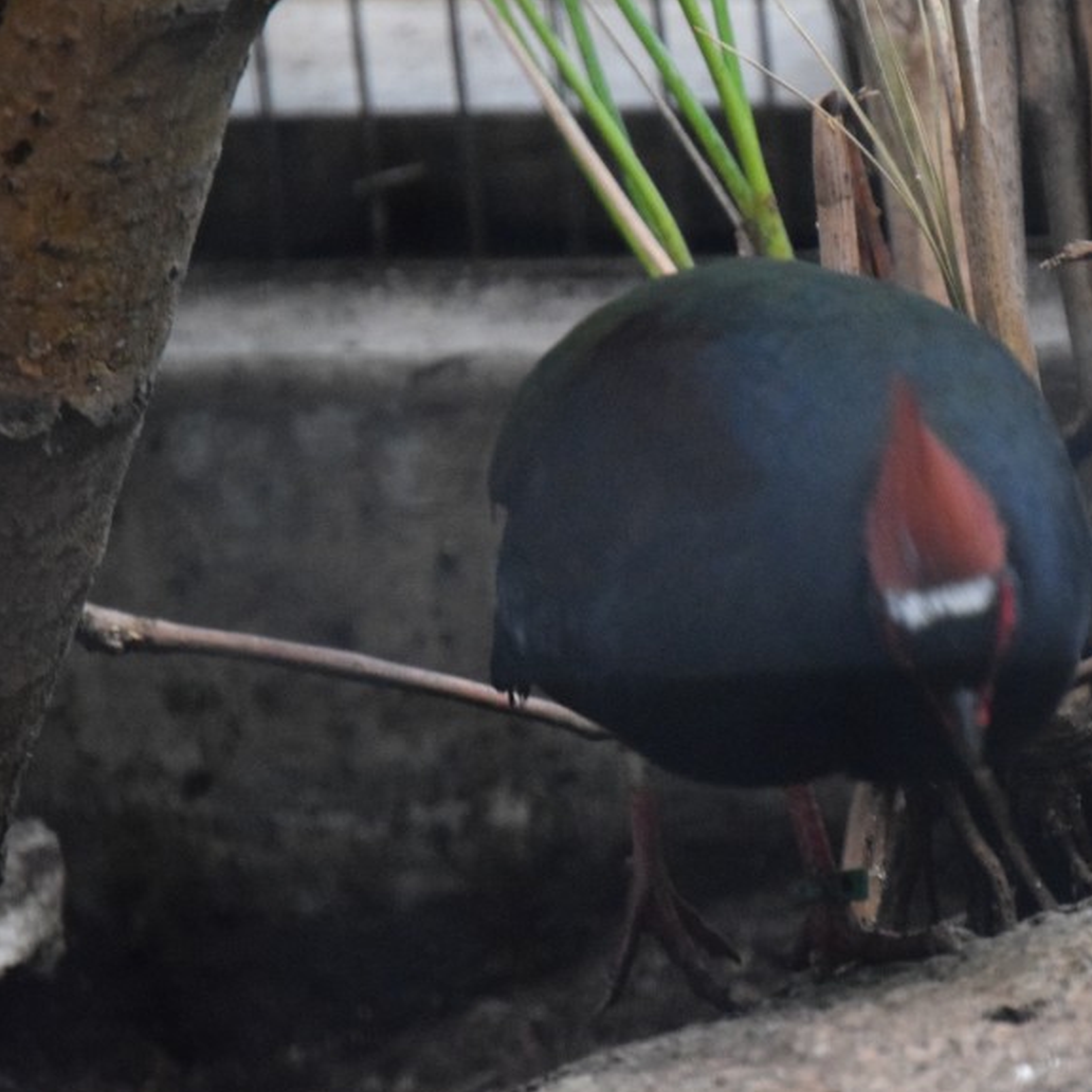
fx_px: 16168
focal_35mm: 453
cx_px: 846
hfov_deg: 3.9
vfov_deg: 3.9
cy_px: 521
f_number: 5.6
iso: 6400
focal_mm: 200
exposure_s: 1/320
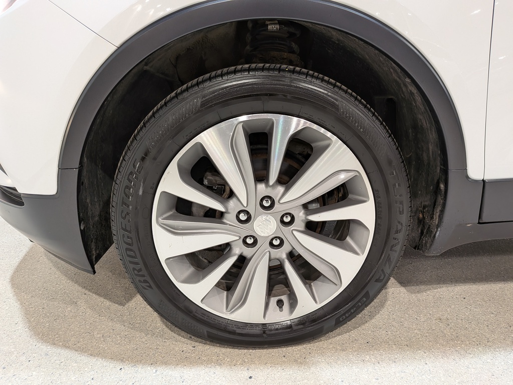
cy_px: 192
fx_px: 356
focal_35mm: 24
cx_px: 256
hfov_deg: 71.6
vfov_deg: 56.8
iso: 42
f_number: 1.7
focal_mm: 4.53
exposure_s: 1/25
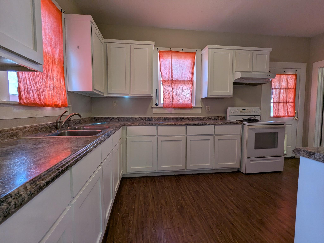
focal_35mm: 16
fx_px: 150
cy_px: 122
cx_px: 162
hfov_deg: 94.5
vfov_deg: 78.1
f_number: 2.2
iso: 50
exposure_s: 1/40
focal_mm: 2.35
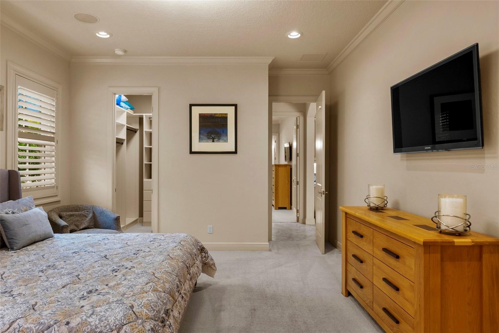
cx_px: 250
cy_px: 166
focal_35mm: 21
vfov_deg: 59.5
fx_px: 291
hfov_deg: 81.2
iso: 1600
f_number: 8
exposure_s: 1/6
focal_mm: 21
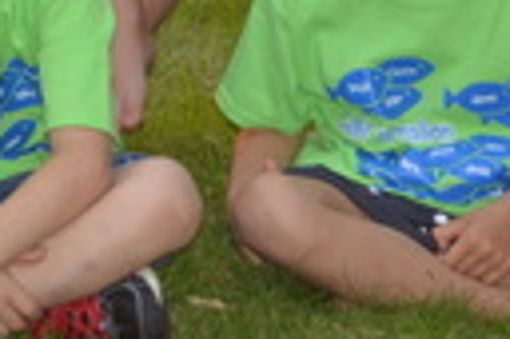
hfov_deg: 6.7
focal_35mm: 303
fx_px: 4287
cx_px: -299
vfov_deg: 4.4
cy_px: -429
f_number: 5
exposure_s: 1/125
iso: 400
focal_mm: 36
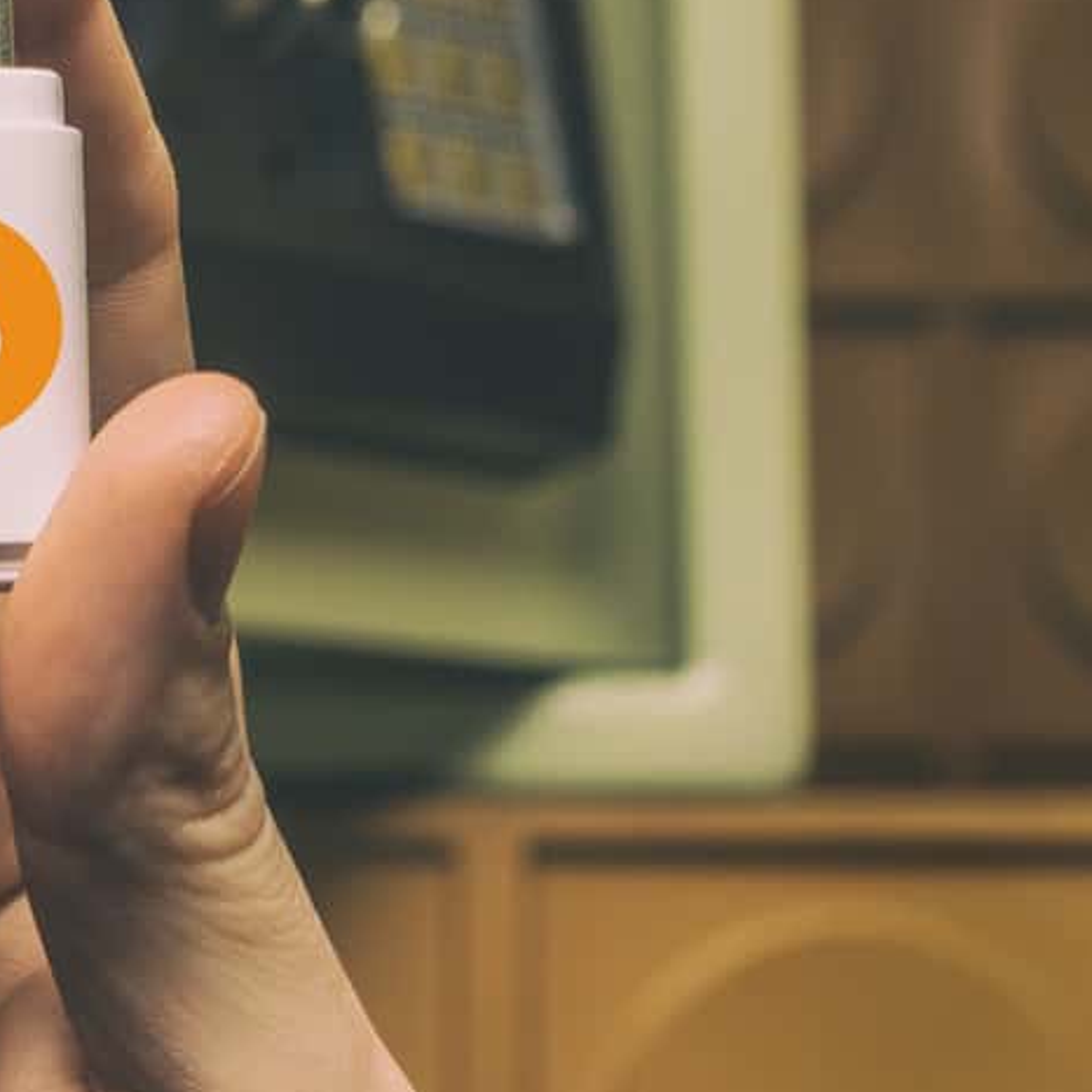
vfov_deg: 8.7
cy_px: 403
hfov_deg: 8.6
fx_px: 7174
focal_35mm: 201
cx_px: -277
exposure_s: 1/160
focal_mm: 52
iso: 100
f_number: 8
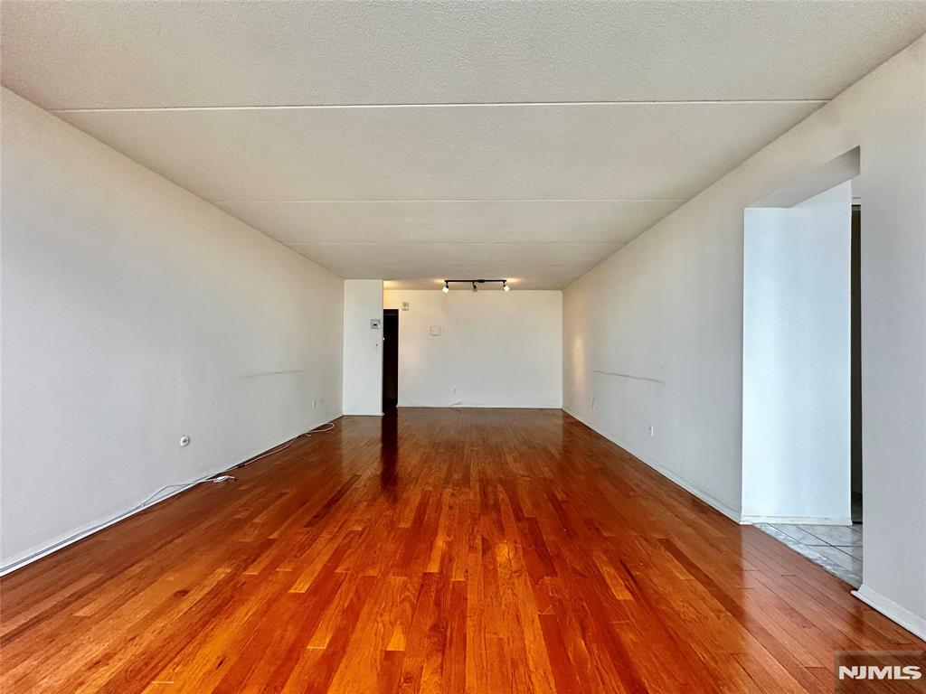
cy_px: 347
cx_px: 463
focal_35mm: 14
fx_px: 375
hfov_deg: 102.1
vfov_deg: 85.7
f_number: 2.2
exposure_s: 1/120
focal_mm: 2.22
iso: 200
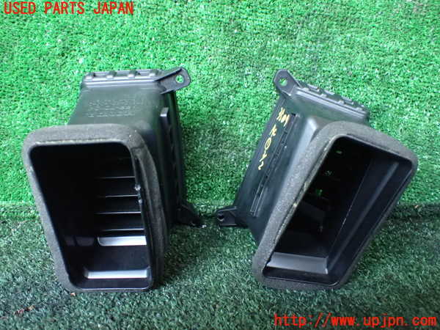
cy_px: 165
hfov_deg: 60.0
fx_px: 381
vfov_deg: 46.8
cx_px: 220
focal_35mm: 30
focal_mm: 5.4
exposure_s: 1/30
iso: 1600
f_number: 2.3
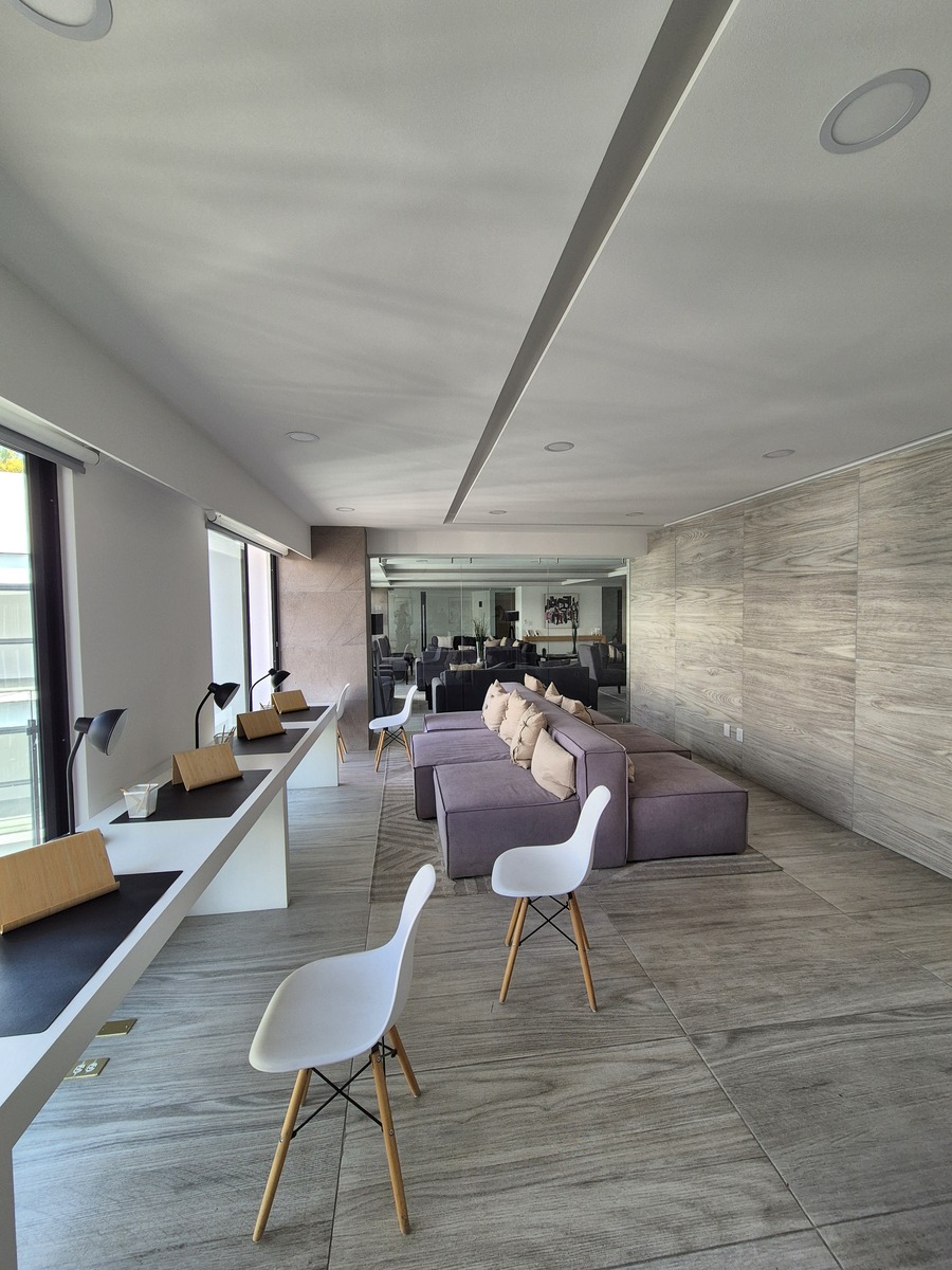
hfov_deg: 89.9
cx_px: 476
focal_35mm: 13
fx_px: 477
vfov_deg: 106.2
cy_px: 635
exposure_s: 1/129
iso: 50
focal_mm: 2.2
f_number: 2.2
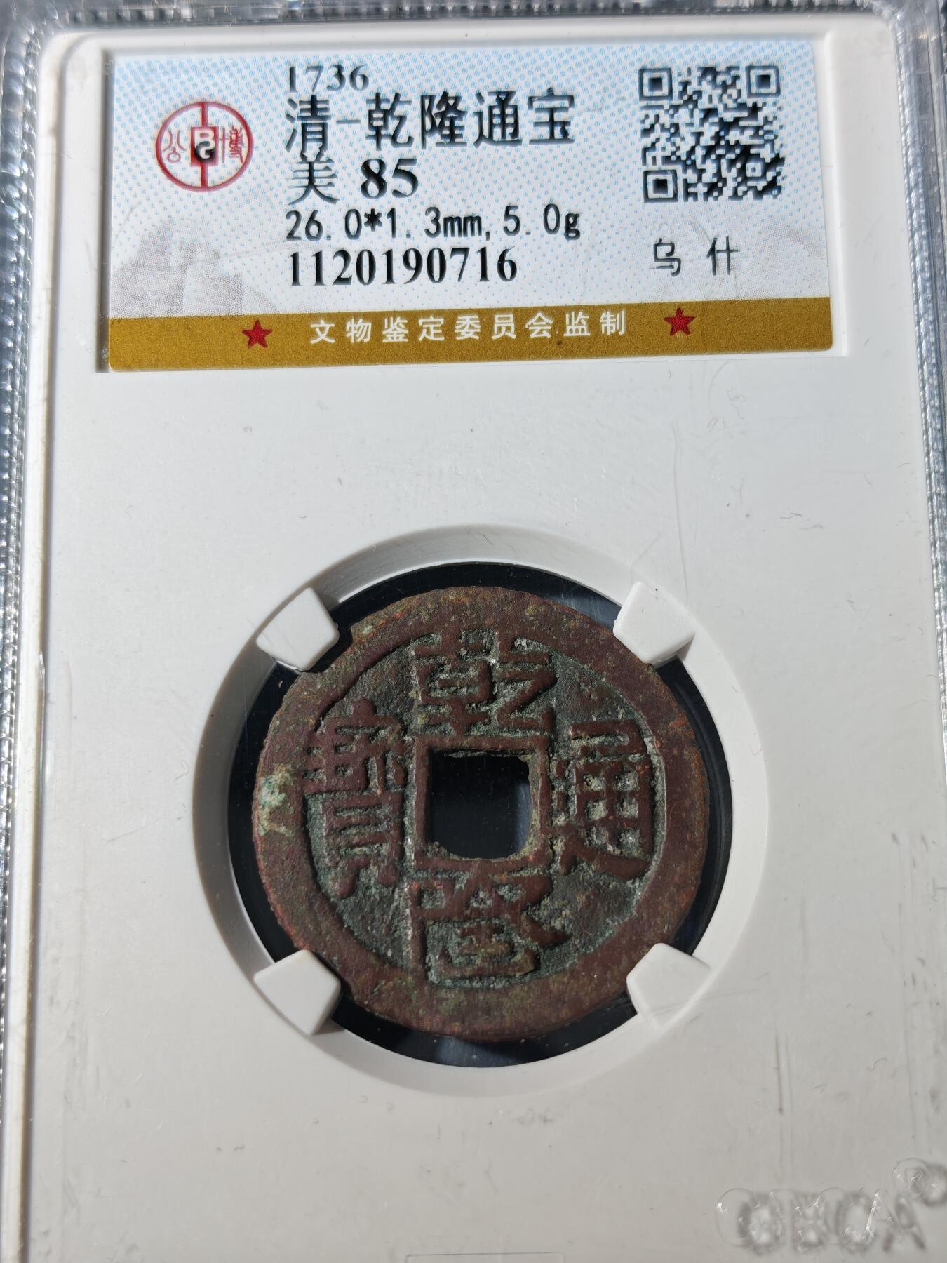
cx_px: 474
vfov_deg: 38.2
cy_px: 632
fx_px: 1824
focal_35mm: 50
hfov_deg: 29.1
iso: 50
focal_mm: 5.85
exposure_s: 1/164
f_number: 1.63
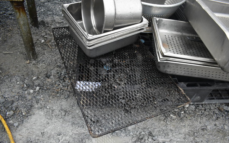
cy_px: 77
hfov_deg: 66.5
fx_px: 175
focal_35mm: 28
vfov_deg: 44.5
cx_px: 116
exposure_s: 1/80
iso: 100
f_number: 4.5
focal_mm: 18
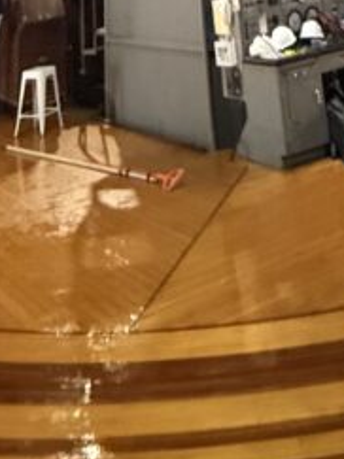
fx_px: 782
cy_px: -470
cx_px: 221
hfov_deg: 24.7
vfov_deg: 18.9
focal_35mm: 59
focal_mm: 2.22
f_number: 2.2
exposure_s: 1/40
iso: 1600
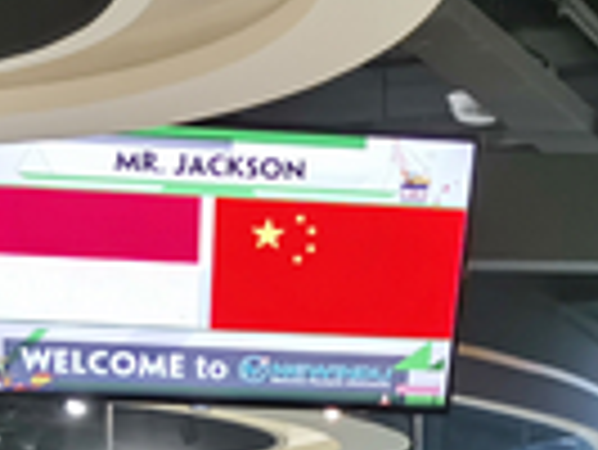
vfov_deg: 11.6
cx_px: 360
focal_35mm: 122
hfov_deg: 16.1
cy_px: 698
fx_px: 2109
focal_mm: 5.56
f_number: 1.6
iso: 400
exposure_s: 1/100
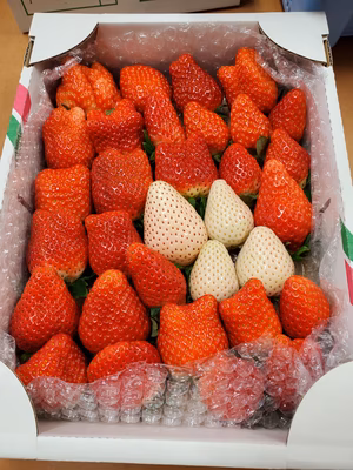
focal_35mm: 26
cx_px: 176
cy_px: 235
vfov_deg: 67.3
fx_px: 354
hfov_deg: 53.1
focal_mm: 4.3
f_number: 2.4
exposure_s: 1/50
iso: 200
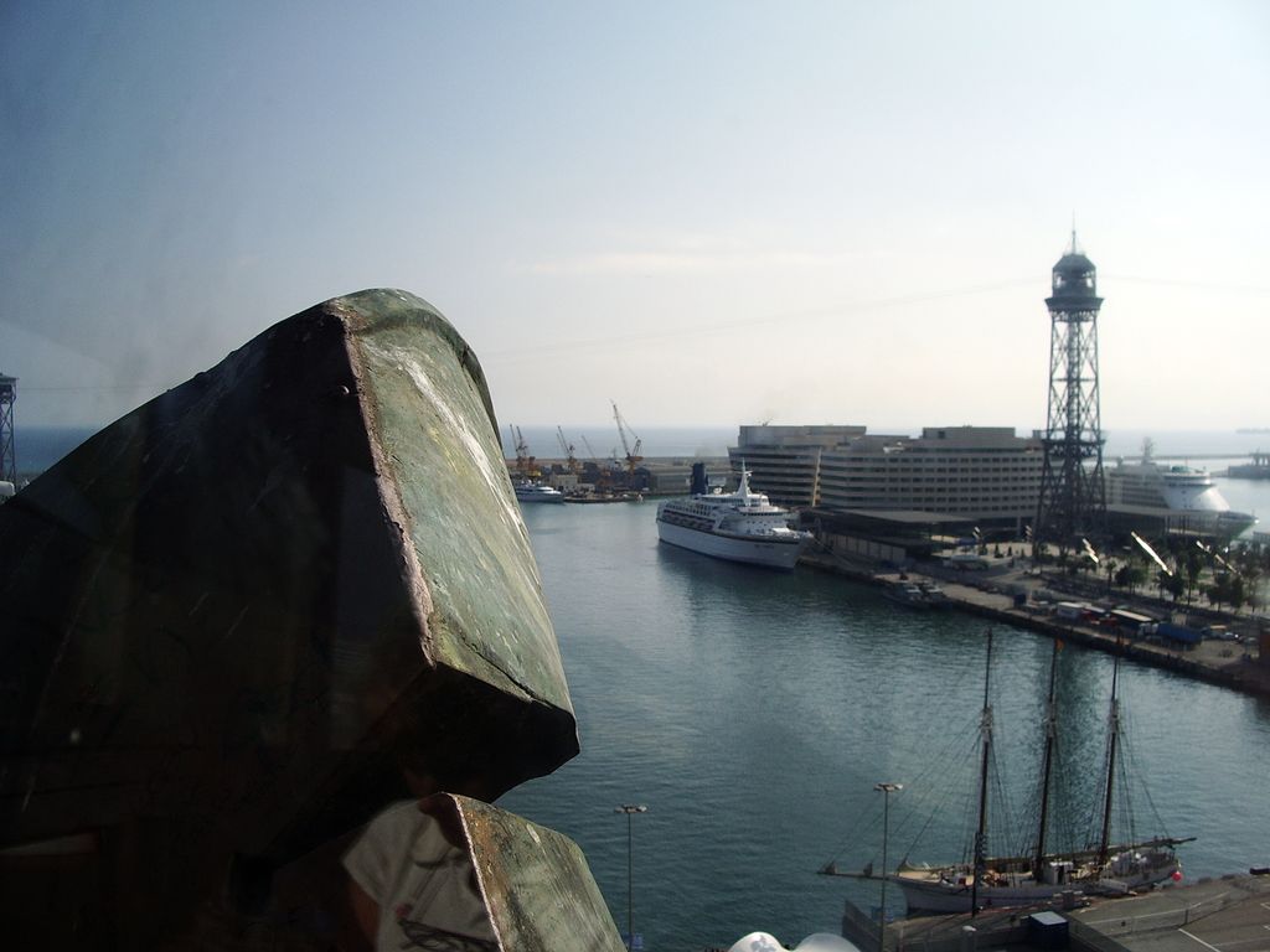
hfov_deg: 52.6
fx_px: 1284
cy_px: 476
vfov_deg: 40.7
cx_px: 635
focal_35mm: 35
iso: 50
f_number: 4.3
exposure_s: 1/800
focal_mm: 5.8
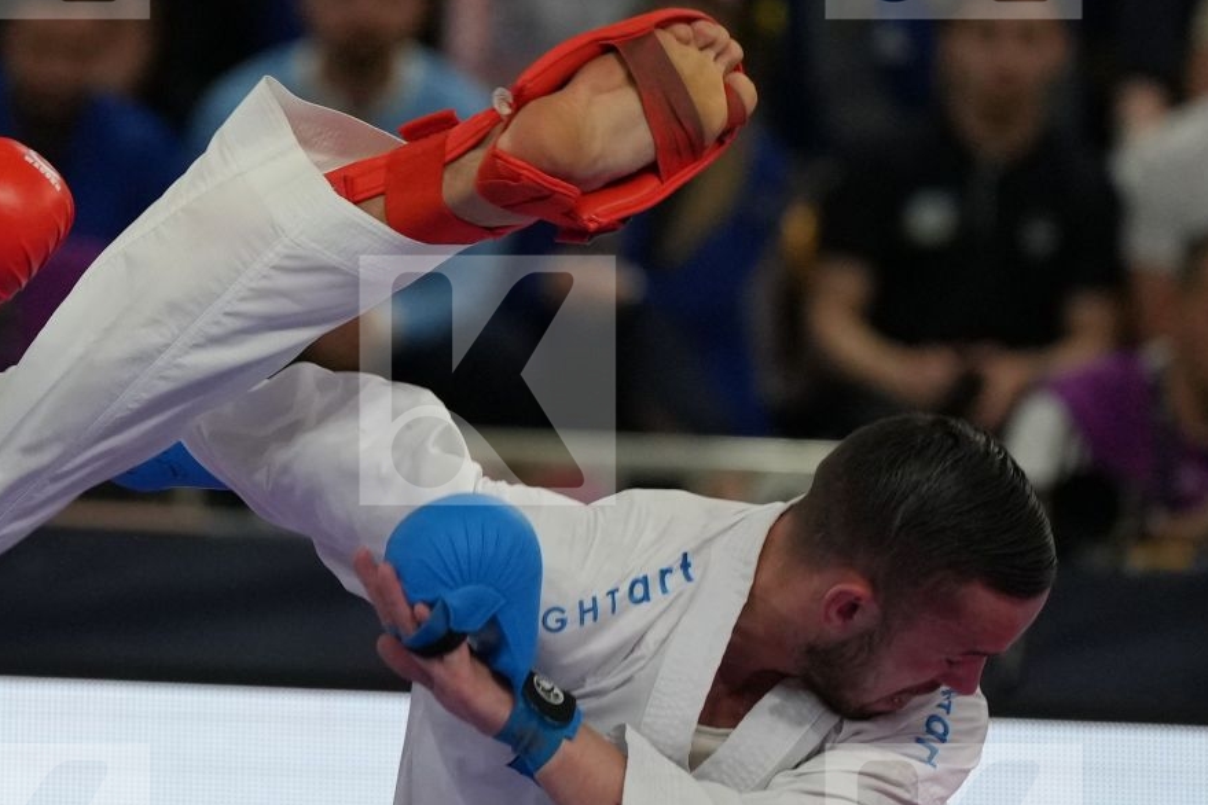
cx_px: 22
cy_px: 381
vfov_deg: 2.2
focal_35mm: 614
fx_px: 20601
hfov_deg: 3.4
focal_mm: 200
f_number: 3.2
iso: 2000
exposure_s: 1/1000
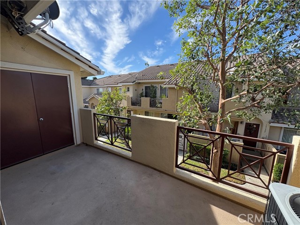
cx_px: 150
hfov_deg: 102.1
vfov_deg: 85.7
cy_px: 112
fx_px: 121
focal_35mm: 14
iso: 64
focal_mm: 2.22
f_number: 2.2
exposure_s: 1/779
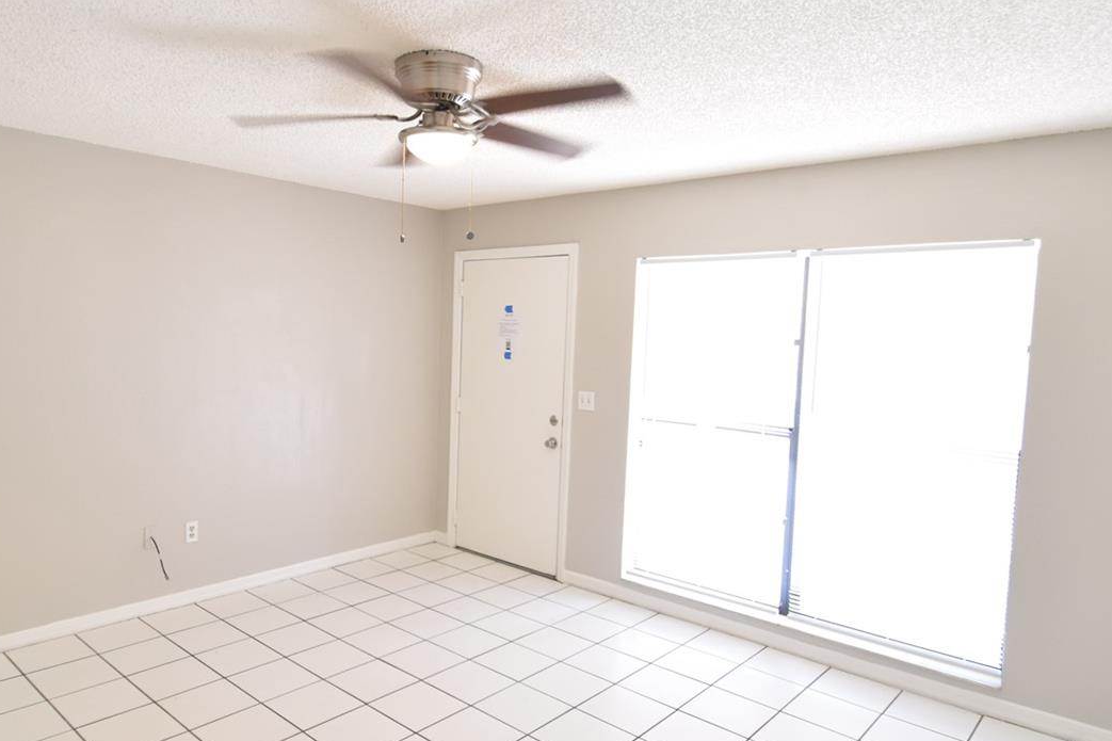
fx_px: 710
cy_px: 378
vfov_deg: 55.1
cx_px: 480
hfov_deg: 75.7
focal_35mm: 23
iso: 800
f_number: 3.5
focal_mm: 10
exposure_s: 1/45
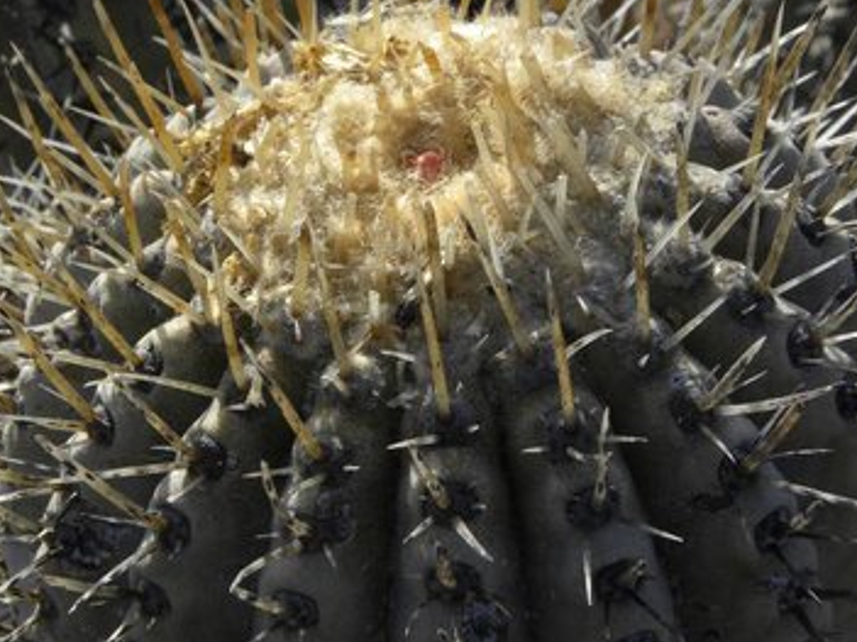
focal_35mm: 97
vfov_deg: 15.2
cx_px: 398
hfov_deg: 20.2
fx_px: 2401
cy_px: 288
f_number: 8
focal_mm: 15.1
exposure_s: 1/142
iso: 64
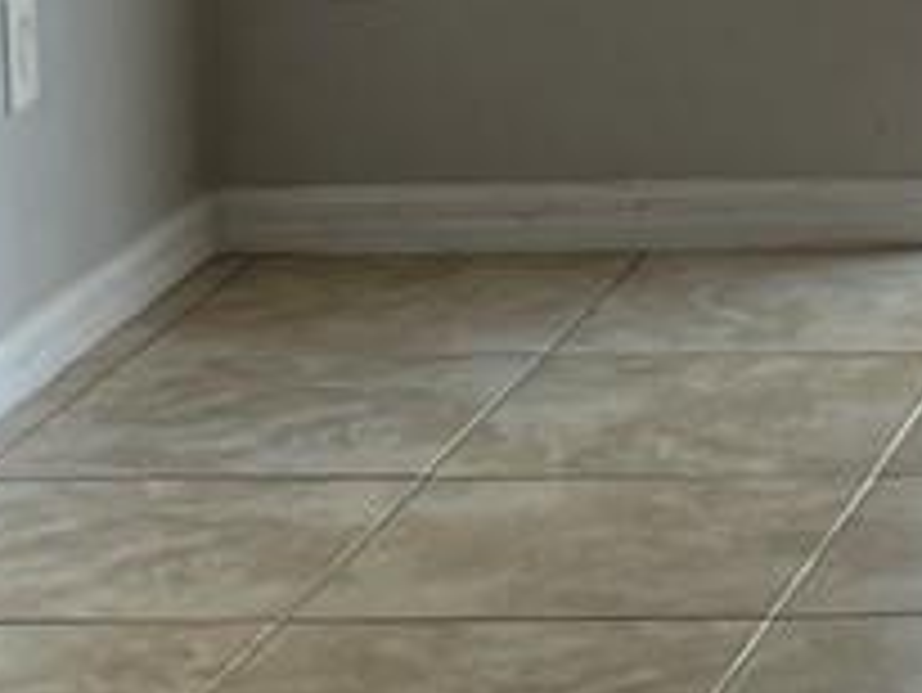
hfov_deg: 8.9
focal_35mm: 203
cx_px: 2127
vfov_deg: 7.2
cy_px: -477
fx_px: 5410
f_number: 1.6
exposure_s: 1/121
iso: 50
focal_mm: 4.2
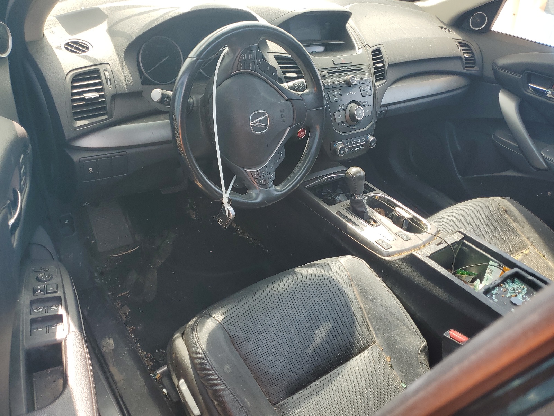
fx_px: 416
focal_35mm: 26
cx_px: 277
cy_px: 208
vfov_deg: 53.1
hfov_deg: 67.3
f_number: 1.5
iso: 50
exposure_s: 1/333
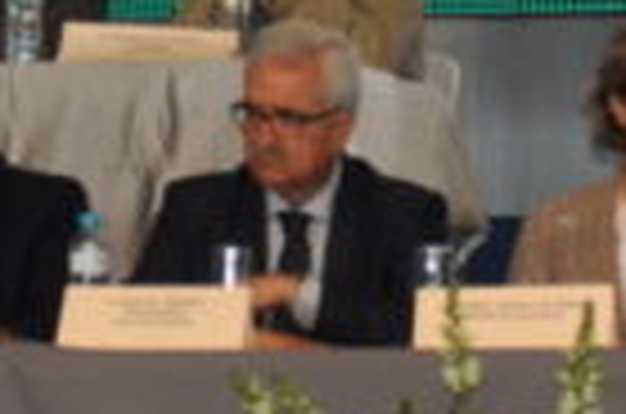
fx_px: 10560
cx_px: -81
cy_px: -94
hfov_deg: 3.4
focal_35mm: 609
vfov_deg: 2.2
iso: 400
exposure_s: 1/160
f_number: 4
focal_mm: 55
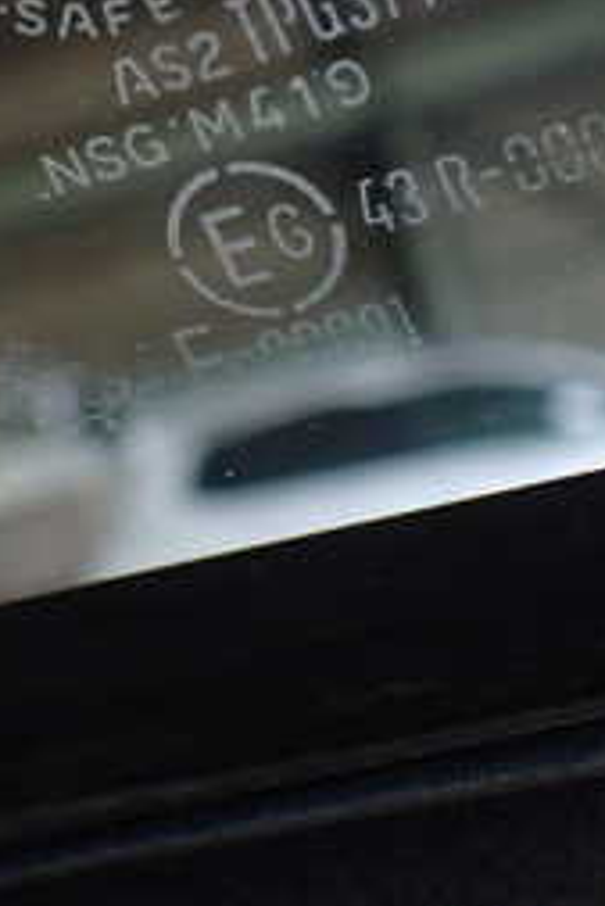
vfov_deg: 26.9
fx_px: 1863
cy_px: 193
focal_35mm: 74
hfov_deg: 18.4
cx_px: 179
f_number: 2.3
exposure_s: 1/125
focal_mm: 5.4
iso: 320
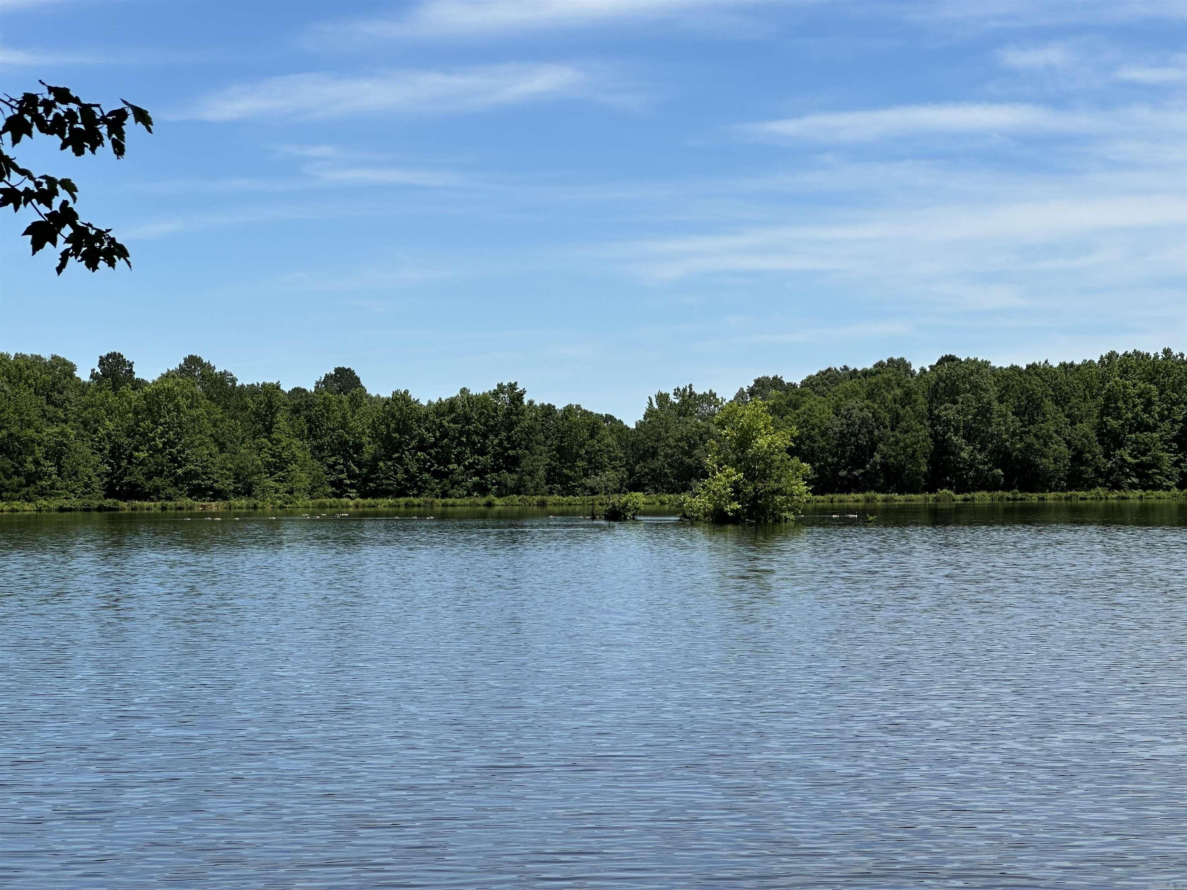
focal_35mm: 77
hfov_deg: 25.3
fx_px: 2640
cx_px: 594
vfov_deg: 19.1
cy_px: 445
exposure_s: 1/1043
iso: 32
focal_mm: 9
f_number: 2.8
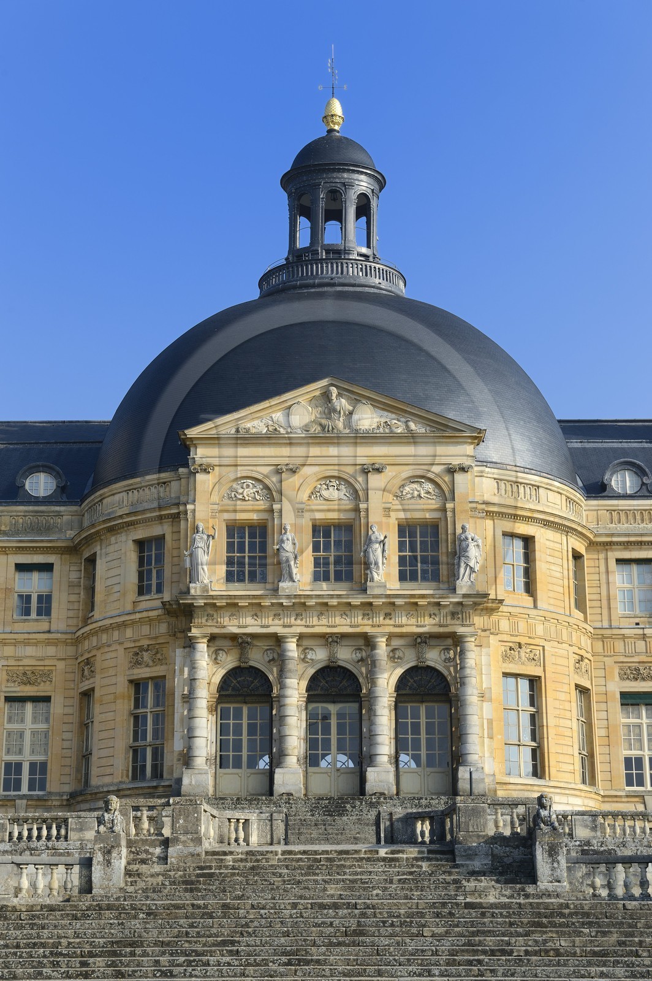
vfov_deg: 33.4
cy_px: 490
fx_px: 1633
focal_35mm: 60
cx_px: 326
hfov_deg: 22.6
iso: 100
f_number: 9
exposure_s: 1/200
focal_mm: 60
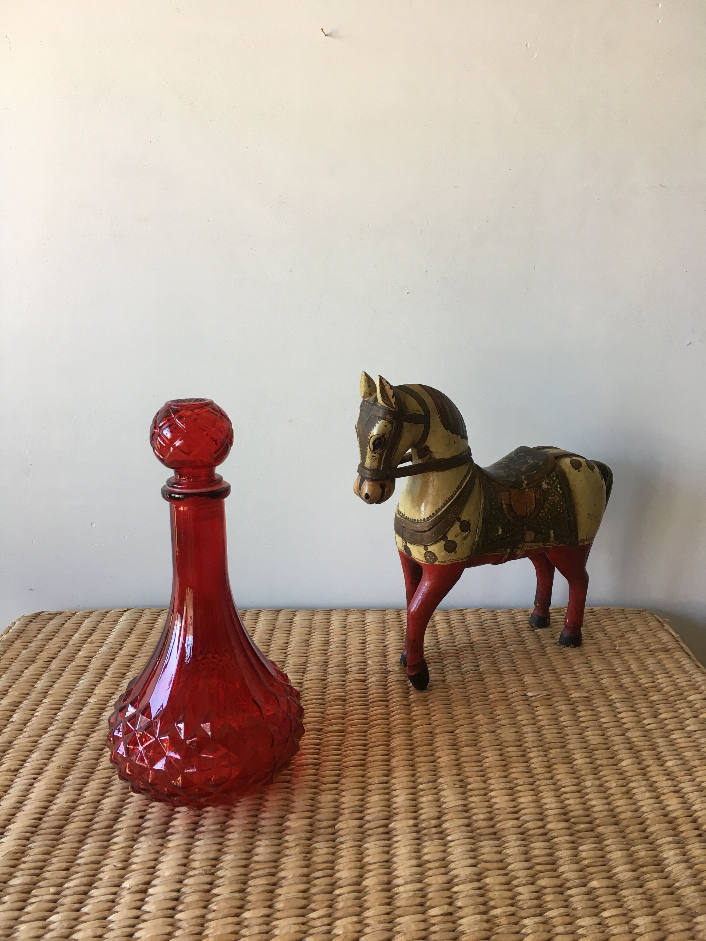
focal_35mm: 29
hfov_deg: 48.2
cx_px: 353
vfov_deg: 61.7
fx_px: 789
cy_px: 470
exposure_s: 1/33
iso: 32
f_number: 2.2
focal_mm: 4.15
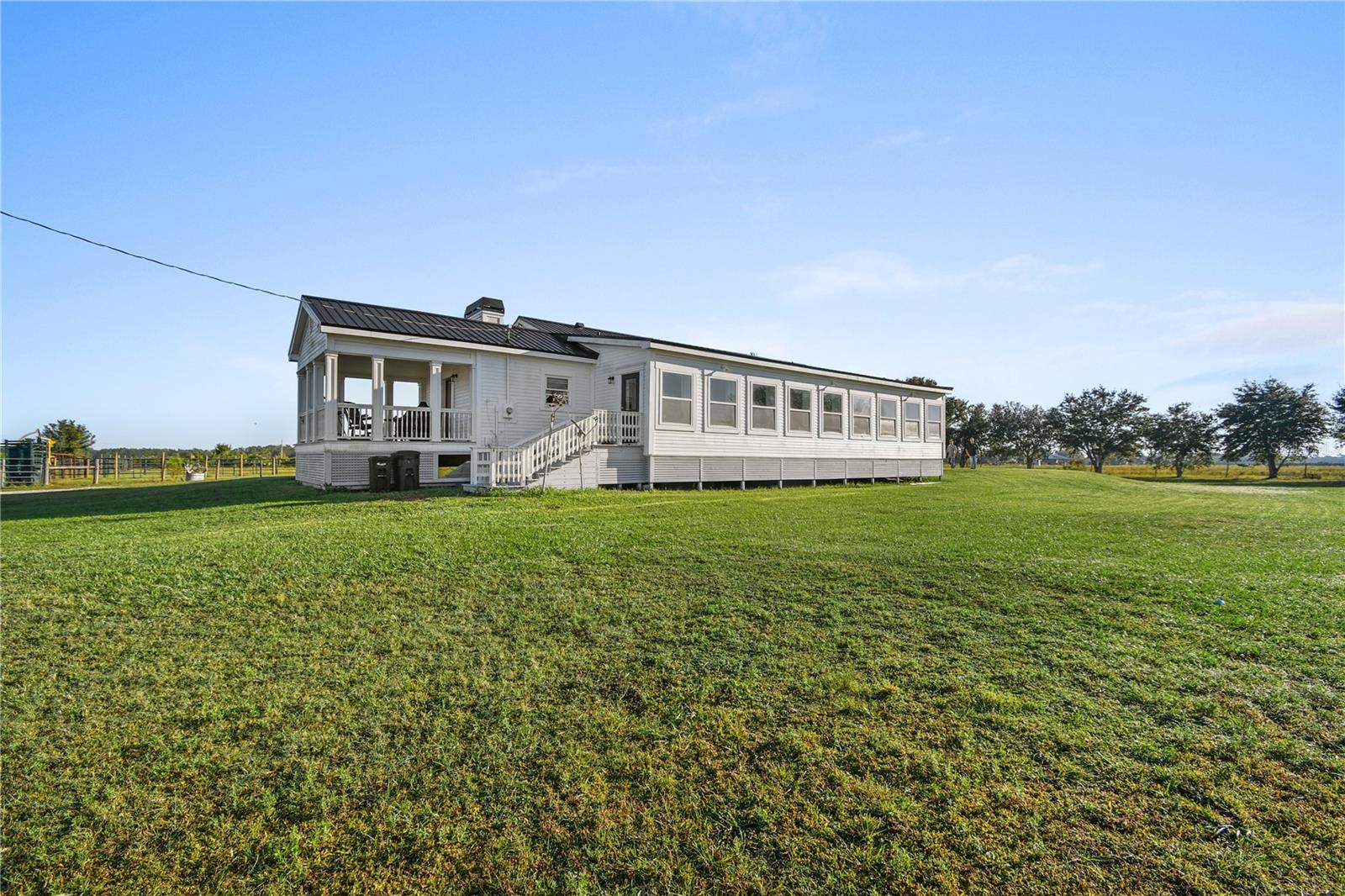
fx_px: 560
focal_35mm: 15
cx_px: 672
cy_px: 448
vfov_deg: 77.3
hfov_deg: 100.4
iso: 100
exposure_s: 1/400
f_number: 7.1
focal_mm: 10
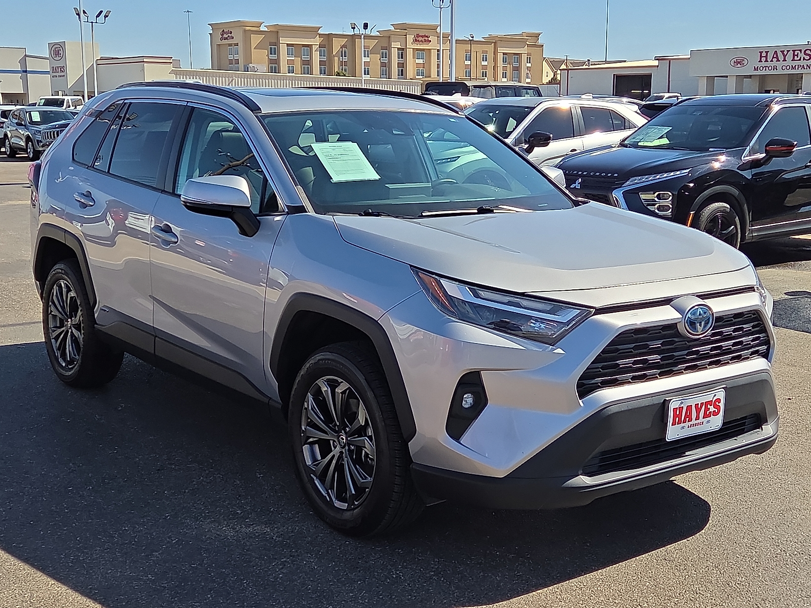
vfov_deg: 30.9
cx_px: 406
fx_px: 1101
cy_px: 304
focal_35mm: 47
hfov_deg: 40.4
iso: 25
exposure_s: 1/2000
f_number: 1.8
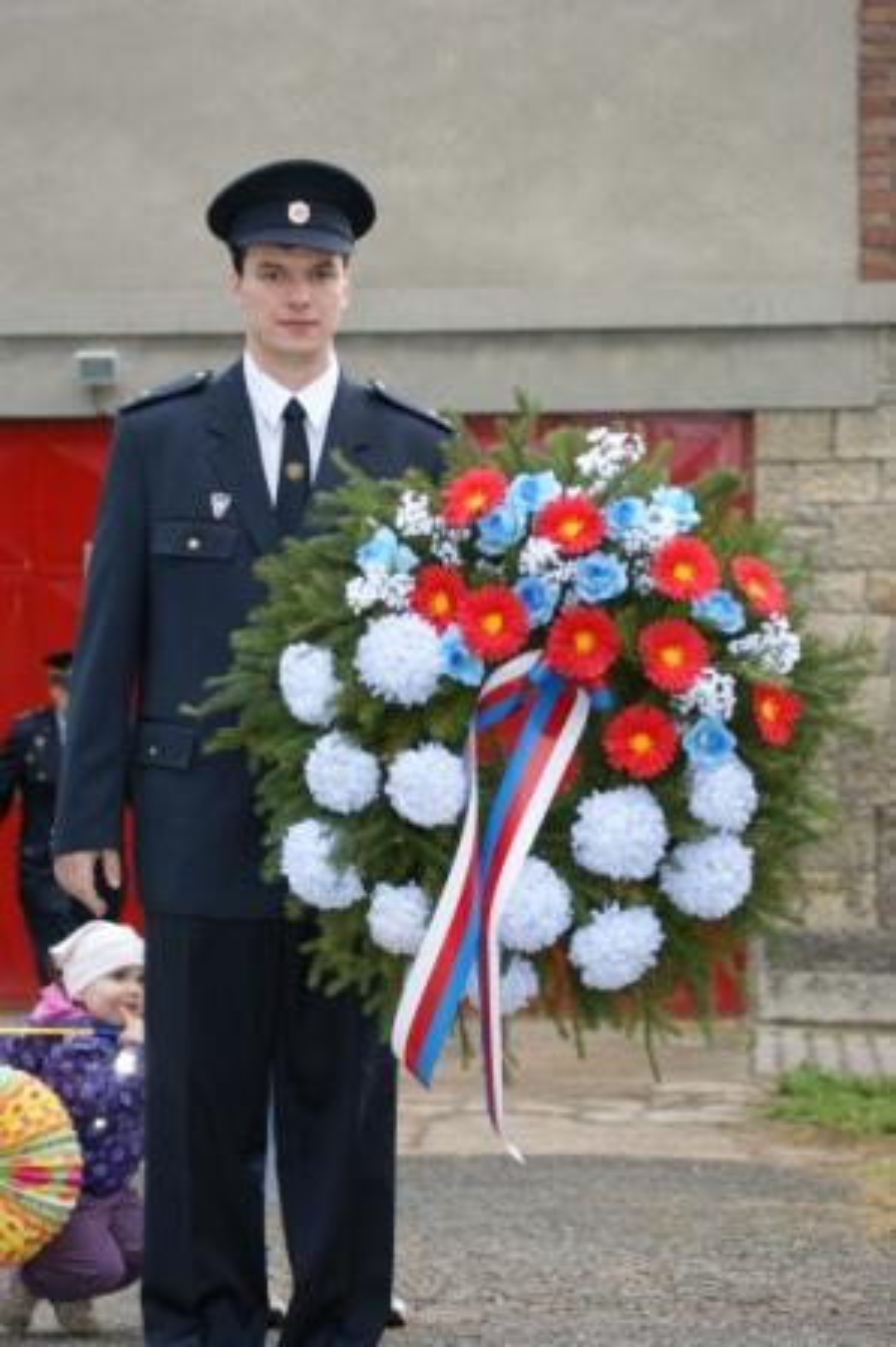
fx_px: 3926
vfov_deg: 19.5
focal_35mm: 105
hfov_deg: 13.0
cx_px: 448
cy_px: 674
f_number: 4.5
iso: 400
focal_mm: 70
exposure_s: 1/125
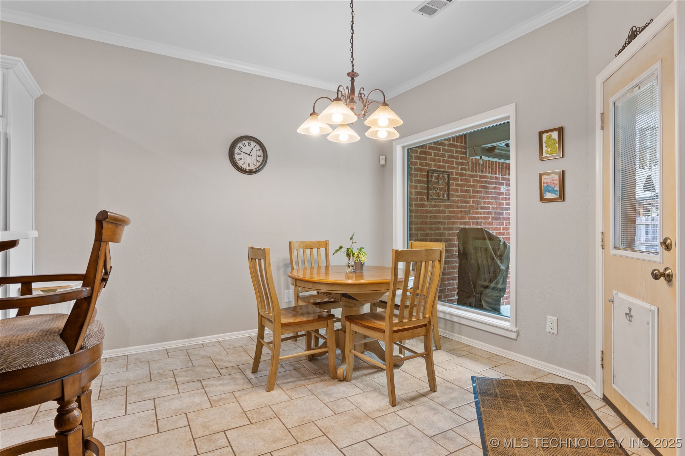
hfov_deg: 90.0
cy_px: 228
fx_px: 342
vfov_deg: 67.4
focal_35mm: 18
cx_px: 342
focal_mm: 18
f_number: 11
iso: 640
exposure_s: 1/2
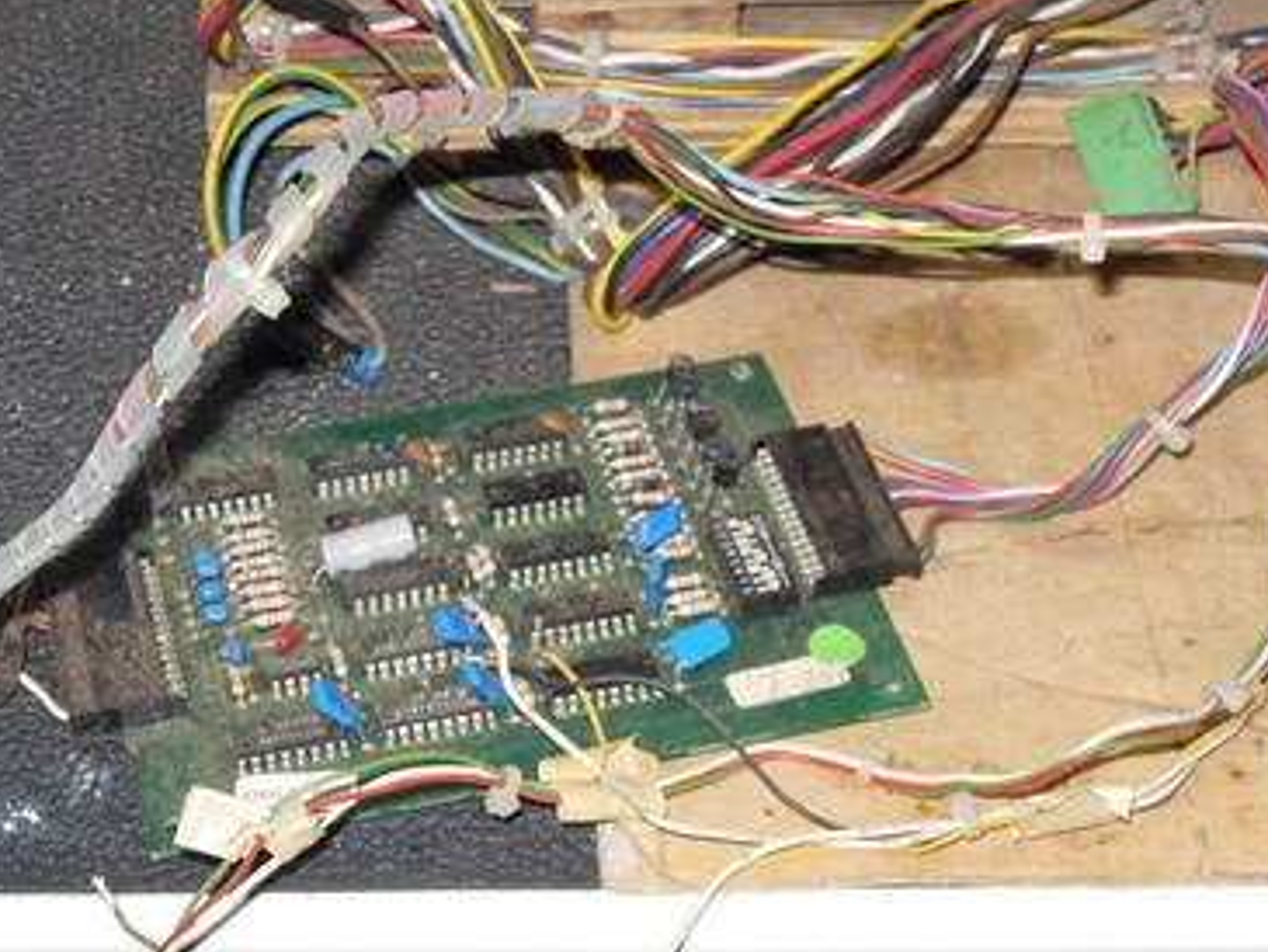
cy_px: 486
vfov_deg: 18.2
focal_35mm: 81
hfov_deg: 24.1
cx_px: 643
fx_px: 2968
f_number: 4.3
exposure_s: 1/60
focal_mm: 11.7
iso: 200
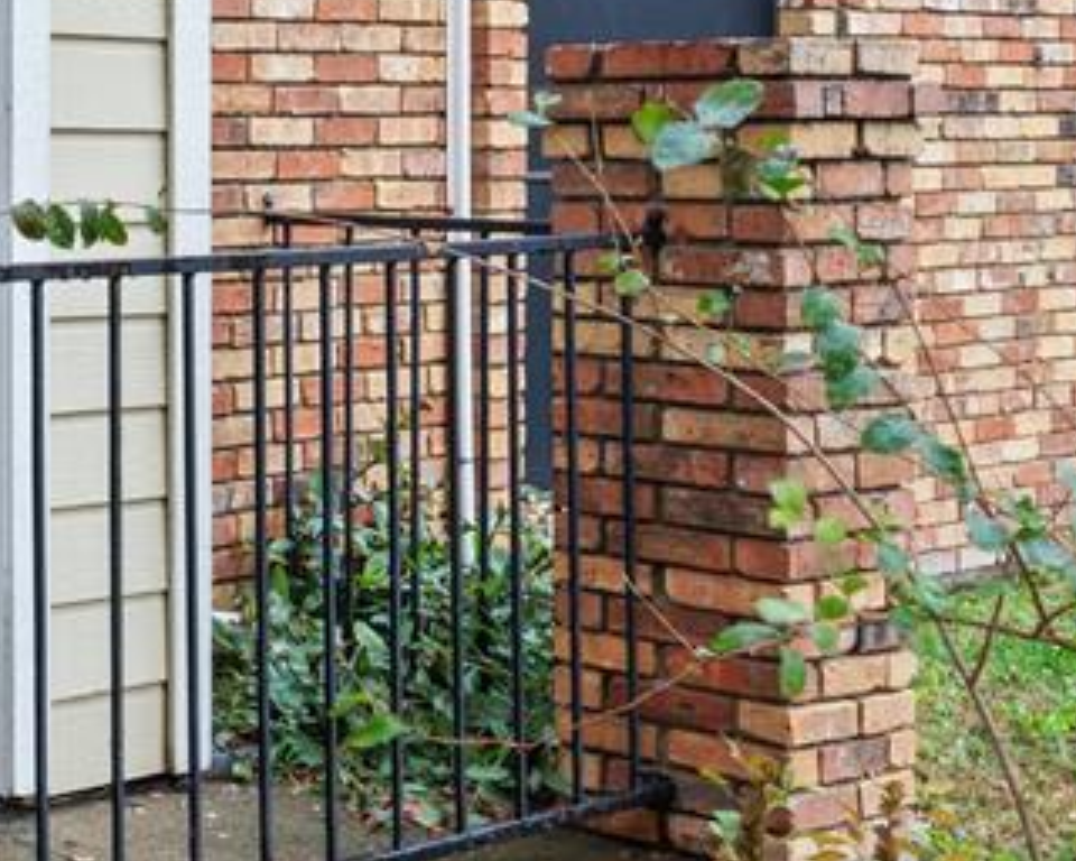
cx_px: -595
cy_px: 235
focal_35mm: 72
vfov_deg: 21.1
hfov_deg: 21.5
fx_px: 2293
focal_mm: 24
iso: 100
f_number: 11
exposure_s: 1/5
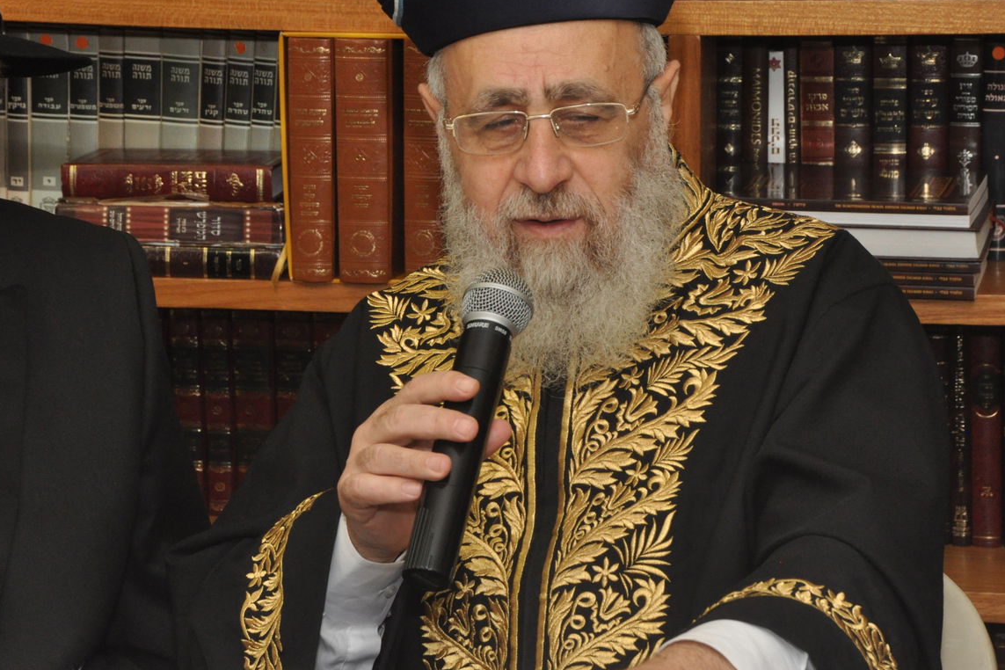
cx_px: 552
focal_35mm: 138
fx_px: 3841
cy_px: 262
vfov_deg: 10.0
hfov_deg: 14.9
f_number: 11
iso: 1250
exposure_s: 1/60
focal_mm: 75
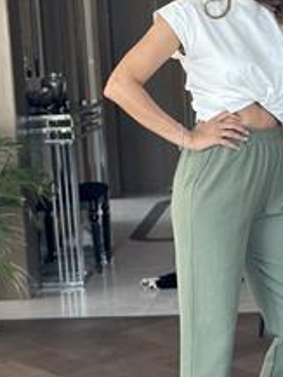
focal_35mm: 112
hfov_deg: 13.1
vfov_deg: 17.6
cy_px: 203
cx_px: 250
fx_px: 1220
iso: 125
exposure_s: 1/60
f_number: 1.78
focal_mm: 6.86
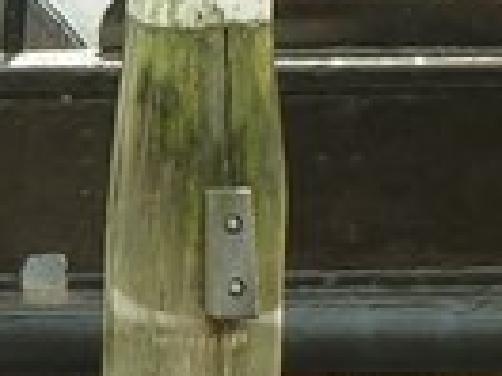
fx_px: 8527
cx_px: -17
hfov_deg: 3.4
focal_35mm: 588
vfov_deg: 2.5
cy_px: -78
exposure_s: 1/200
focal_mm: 24
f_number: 5
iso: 50
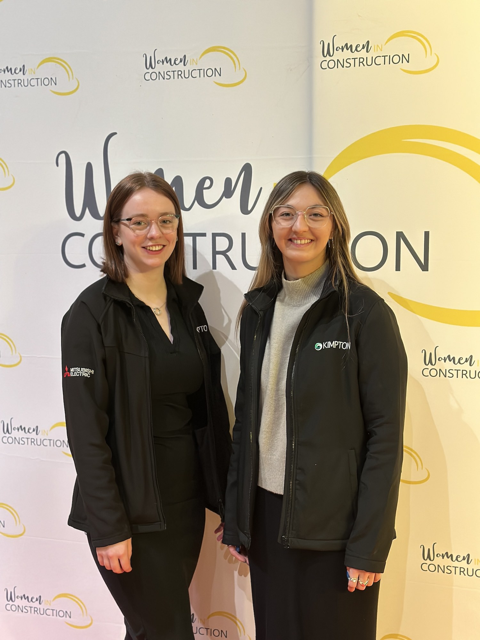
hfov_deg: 30.3
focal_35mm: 48
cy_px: 320
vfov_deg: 39.7
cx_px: 240
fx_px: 887
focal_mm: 6.86
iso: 400
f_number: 1.78
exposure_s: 1/40
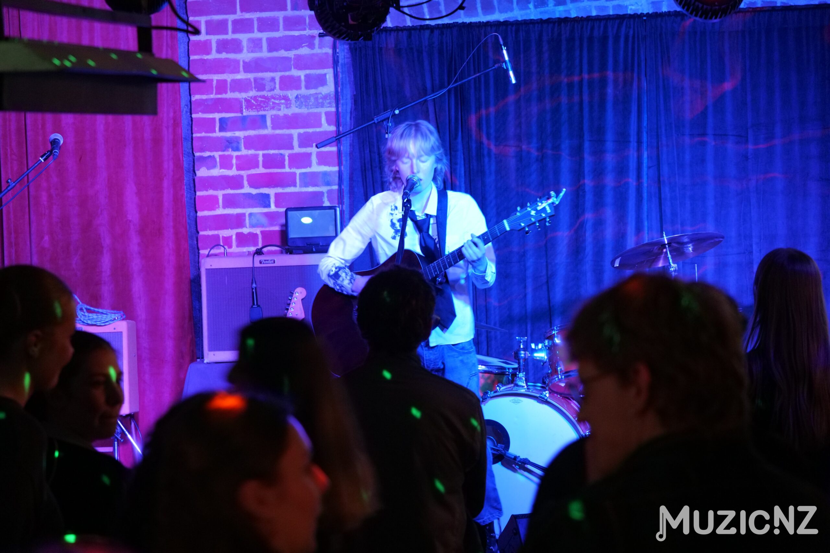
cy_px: 276
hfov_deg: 18.4
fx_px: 2559
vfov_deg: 12.3
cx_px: 415
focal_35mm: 111
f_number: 6
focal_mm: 111
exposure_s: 1/8
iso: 6400
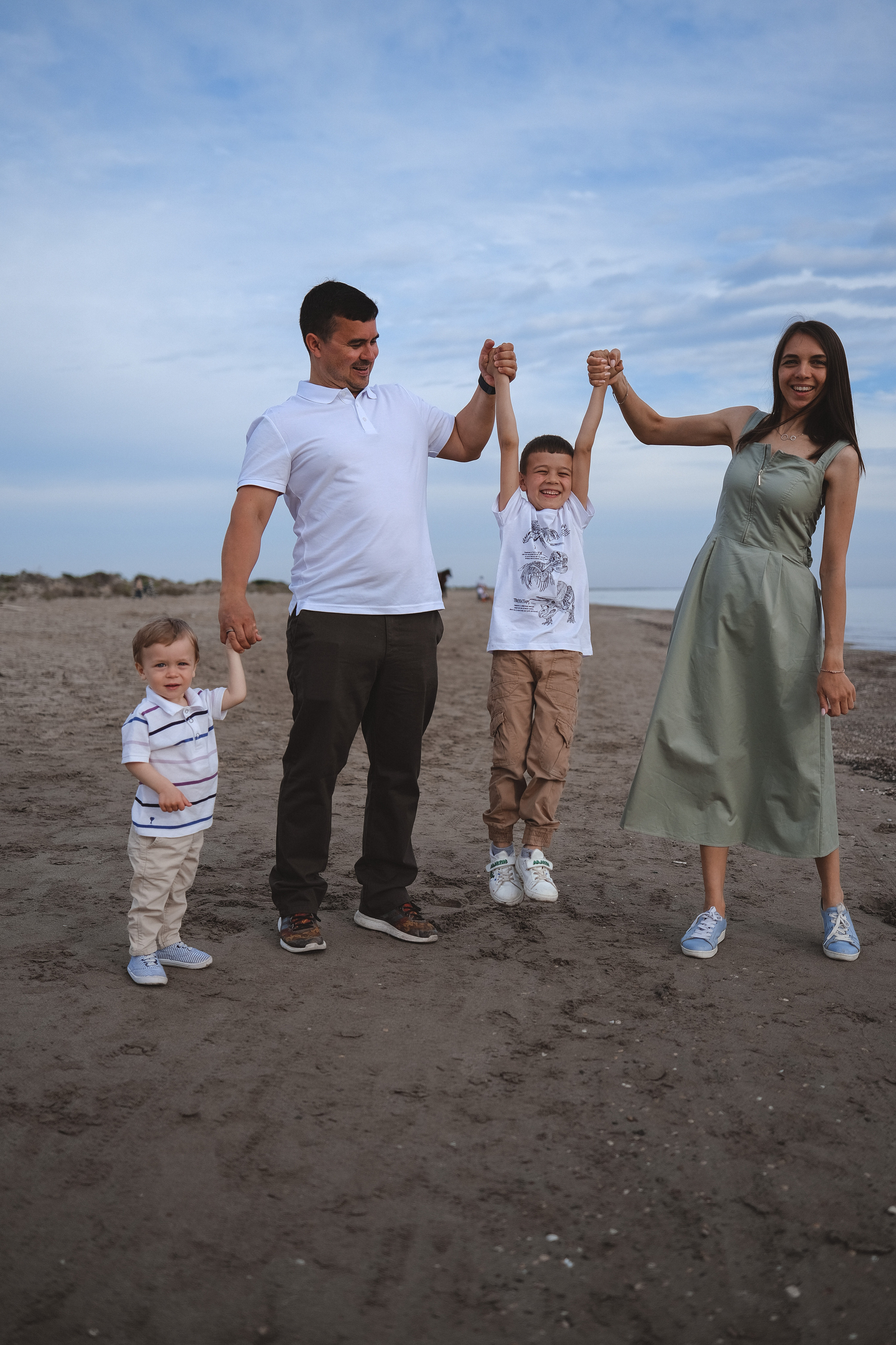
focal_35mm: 35
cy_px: 672
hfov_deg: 37.9
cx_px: 448
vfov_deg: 54.4
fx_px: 1307
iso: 160
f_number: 1.4
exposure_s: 1/5000
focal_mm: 23
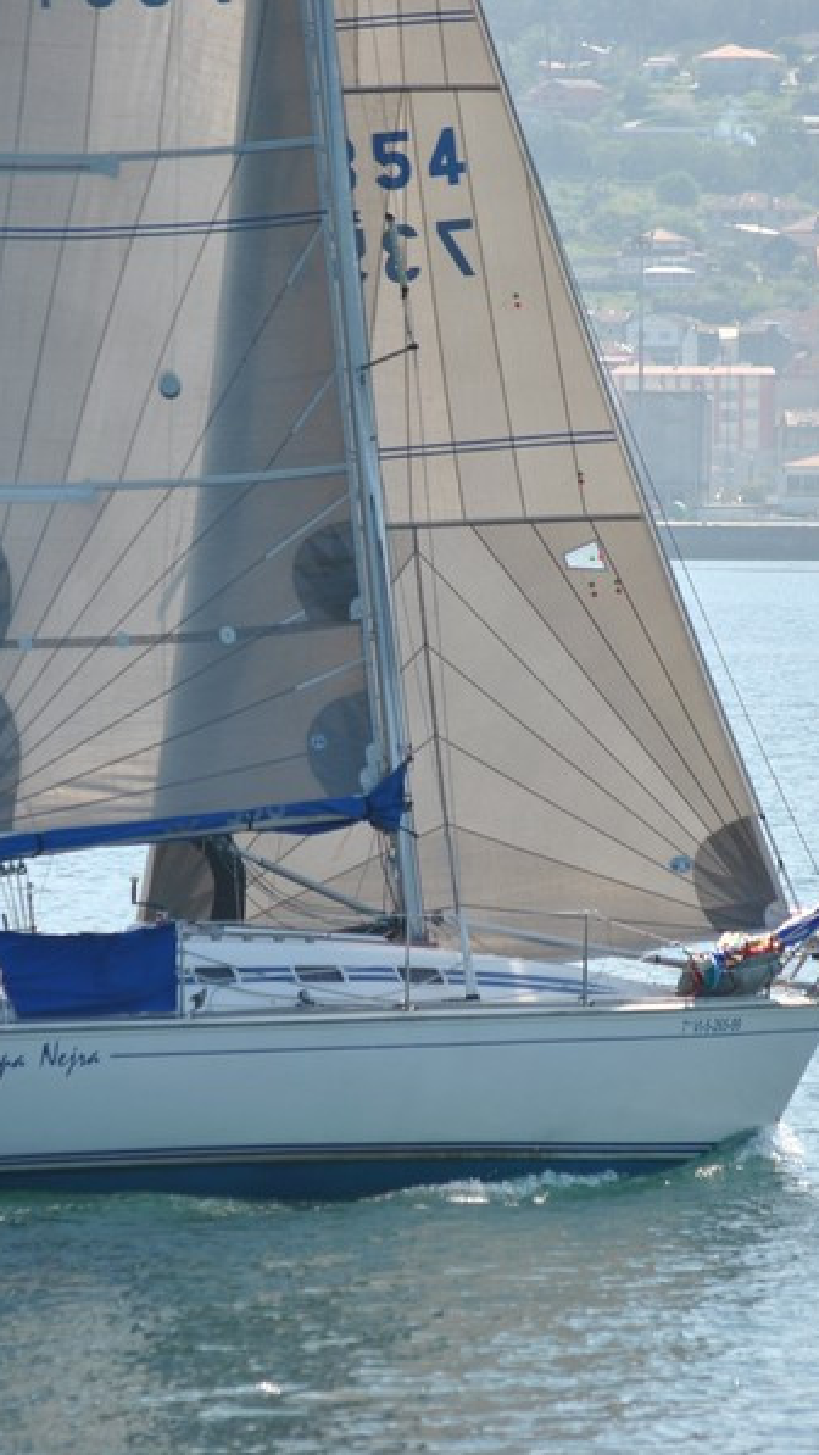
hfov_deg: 4.2
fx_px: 11114
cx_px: 344
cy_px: 729
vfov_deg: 7.5
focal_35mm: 288
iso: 125
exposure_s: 1/500
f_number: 5.6
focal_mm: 122
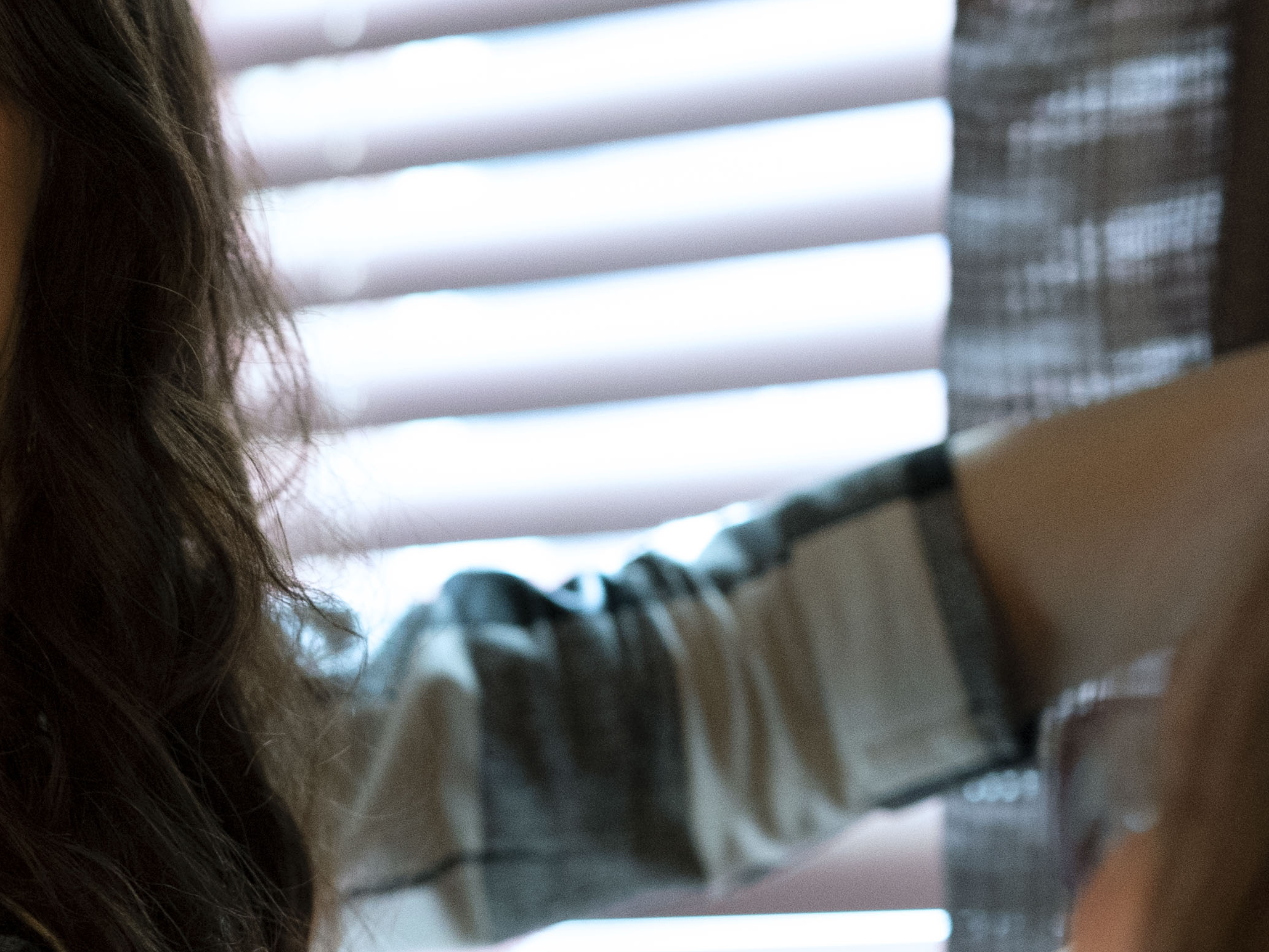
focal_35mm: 238
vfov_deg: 6.2
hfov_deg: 8.3
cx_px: 78
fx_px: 8725
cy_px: 739
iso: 3200
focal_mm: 85
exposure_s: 1/60
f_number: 2.2
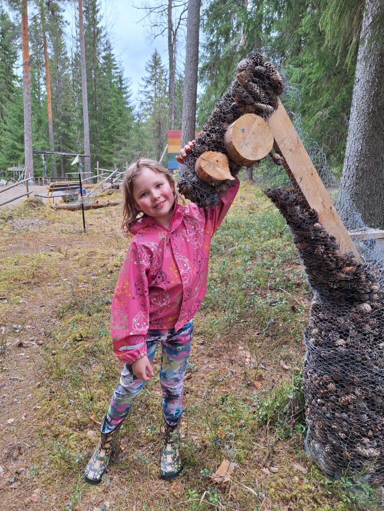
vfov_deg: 73.9
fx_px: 340
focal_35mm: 23
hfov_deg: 58.9
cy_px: 256
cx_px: 192
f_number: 1.8
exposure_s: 1/177
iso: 40
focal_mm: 5.54
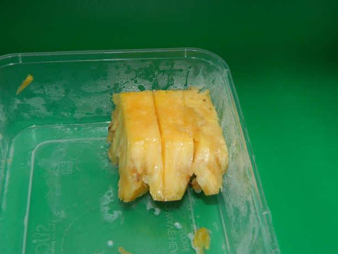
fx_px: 557
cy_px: 127
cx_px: 169
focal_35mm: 57
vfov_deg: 25.7
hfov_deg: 33.8
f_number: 10.7
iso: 80
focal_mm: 10.2
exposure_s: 1/30
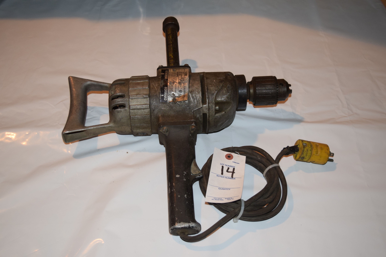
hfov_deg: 43.6
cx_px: 193
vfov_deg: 29.9
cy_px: 128
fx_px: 483
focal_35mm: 45
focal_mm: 30
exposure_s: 1/80
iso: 800
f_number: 4.2
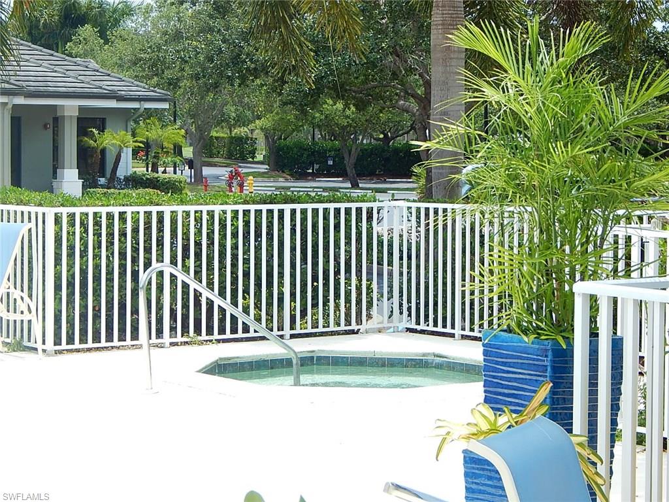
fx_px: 1797
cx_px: 334
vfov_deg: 15.9
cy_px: 251
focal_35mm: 93
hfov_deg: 21.1
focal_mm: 16.6
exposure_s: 1/500
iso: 125
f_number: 4.4
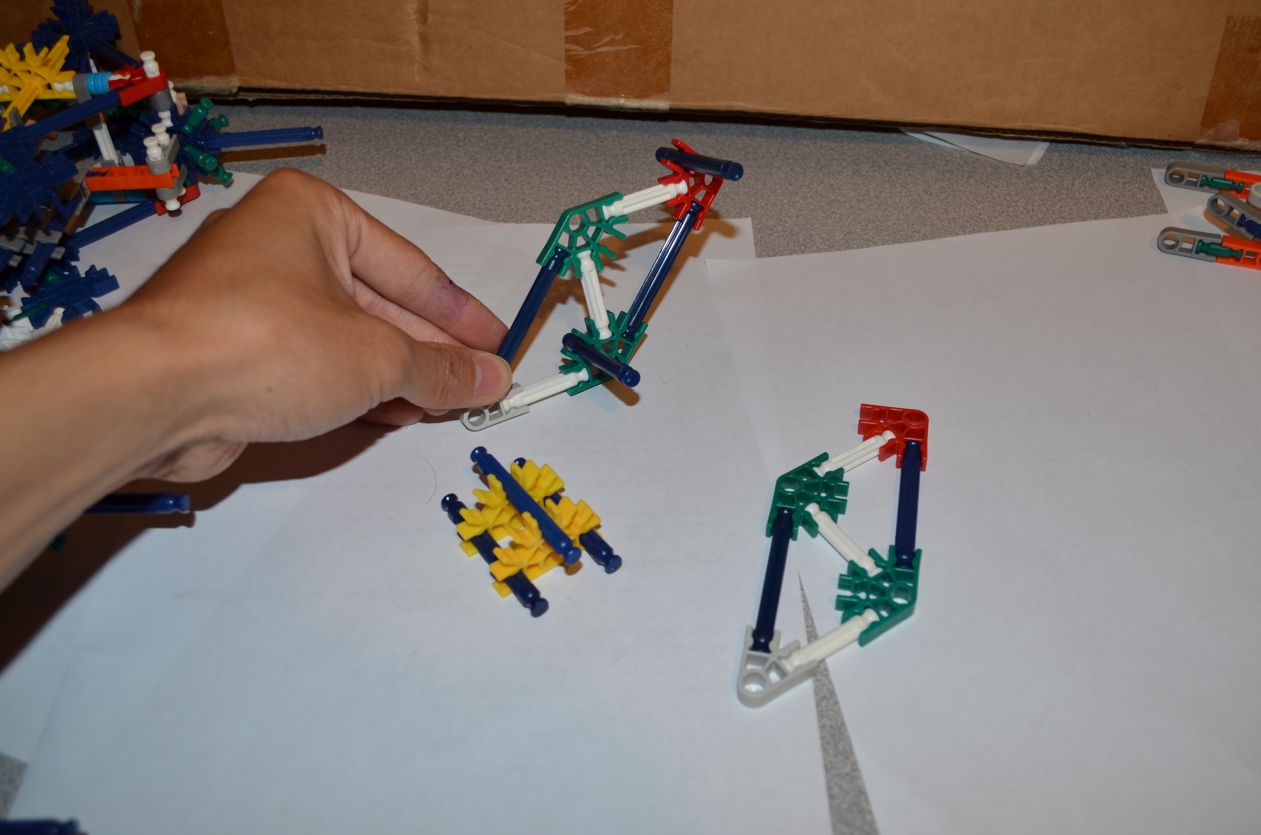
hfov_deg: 57.3
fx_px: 1154
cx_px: 630
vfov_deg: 39.8
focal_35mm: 33
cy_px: 418
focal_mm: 22
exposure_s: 1/30
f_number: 5.6
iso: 200
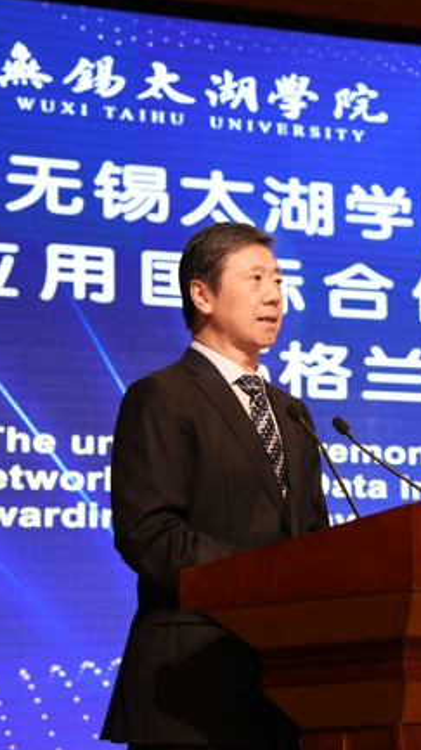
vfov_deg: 20.0
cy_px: 384
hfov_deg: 11.3
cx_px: 340
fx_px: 2127
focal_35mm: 107
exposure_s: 1/100
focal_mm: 65
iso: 640
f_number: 5
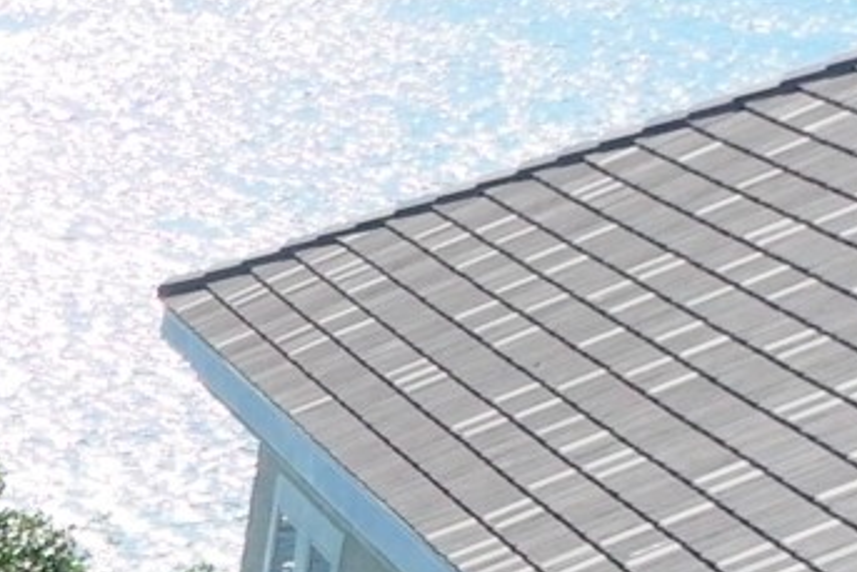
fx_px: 4429
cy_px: 1659
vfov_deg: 6.7
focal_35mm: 186
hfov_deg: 9.5
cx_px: -1349
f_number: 2.8
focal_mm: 12.29
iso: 400
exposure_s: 1/2500
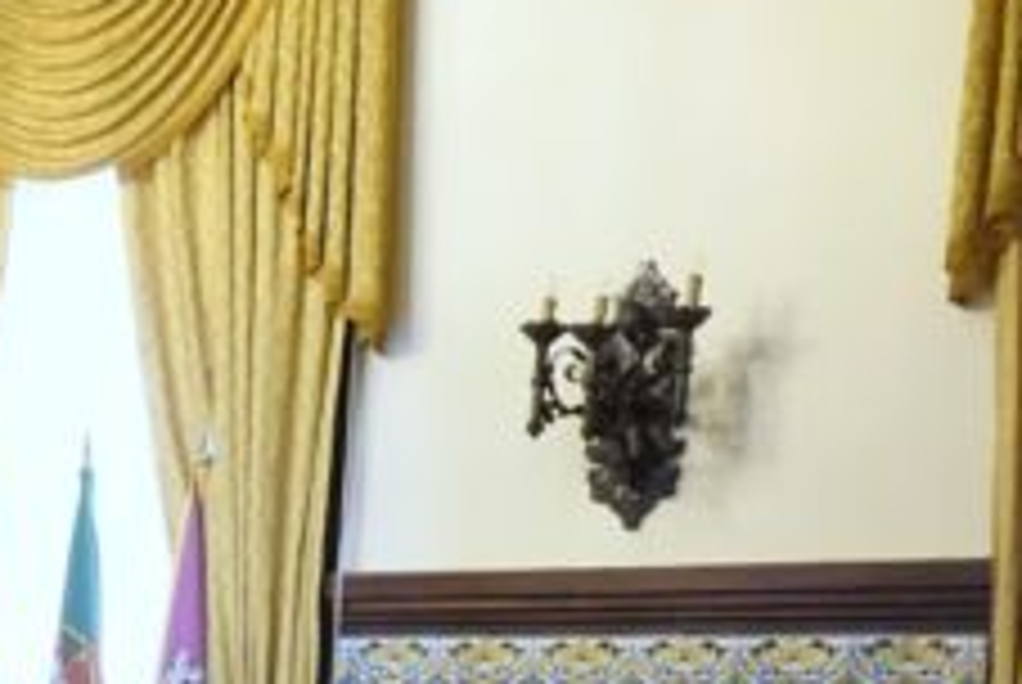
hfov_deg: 23.6
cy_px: 950
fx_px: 2160
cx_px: -297
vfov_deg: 16.7
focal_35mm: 76
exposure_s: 1/160
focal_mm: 8.8
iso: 2000
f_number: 2.8
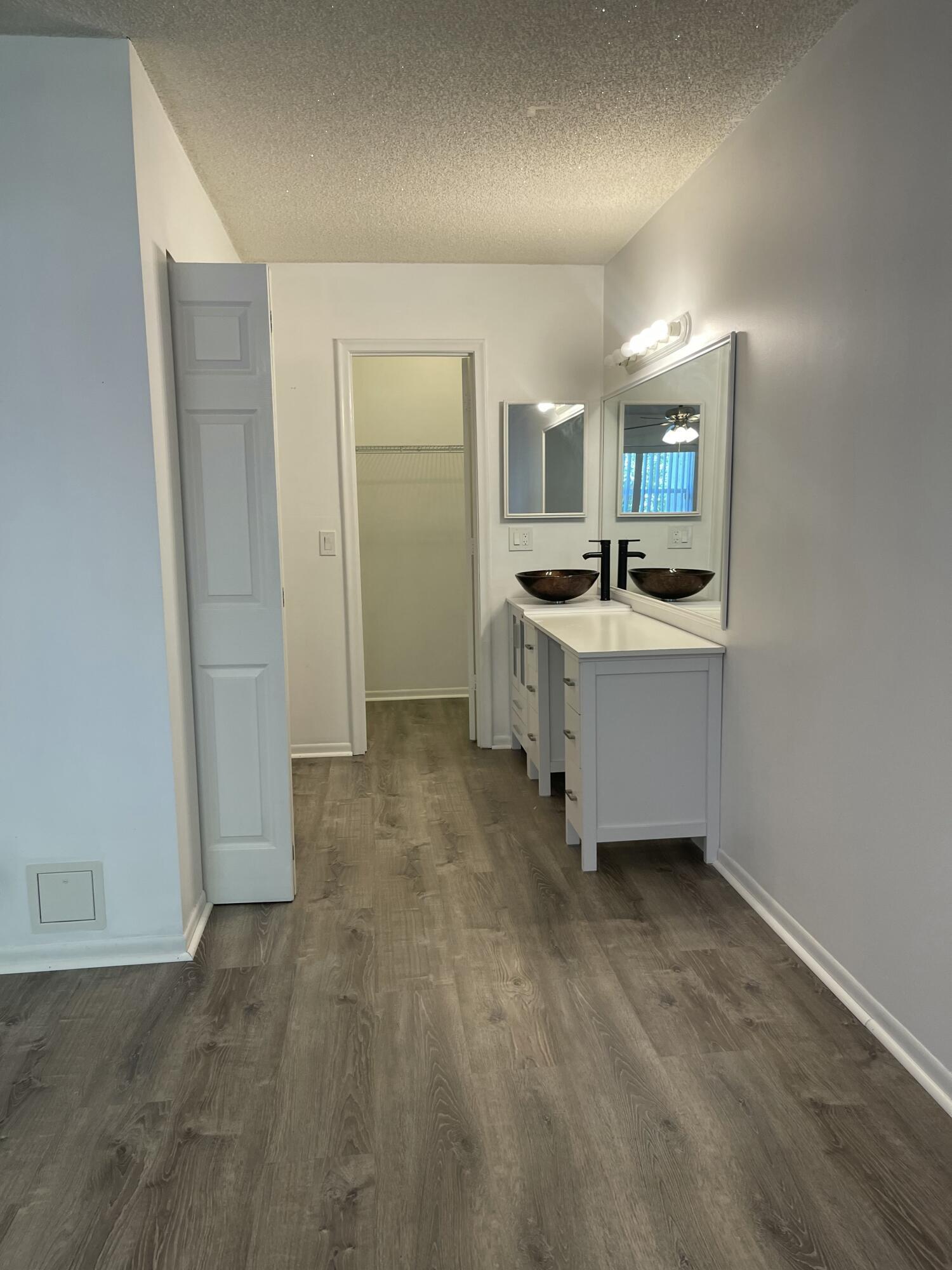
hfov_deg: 53.1
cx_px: 476
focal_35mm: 26
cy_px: 635
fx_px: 953
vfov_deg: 67.3
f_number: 1.6
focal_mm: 5.1
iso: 125
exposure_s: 1/120
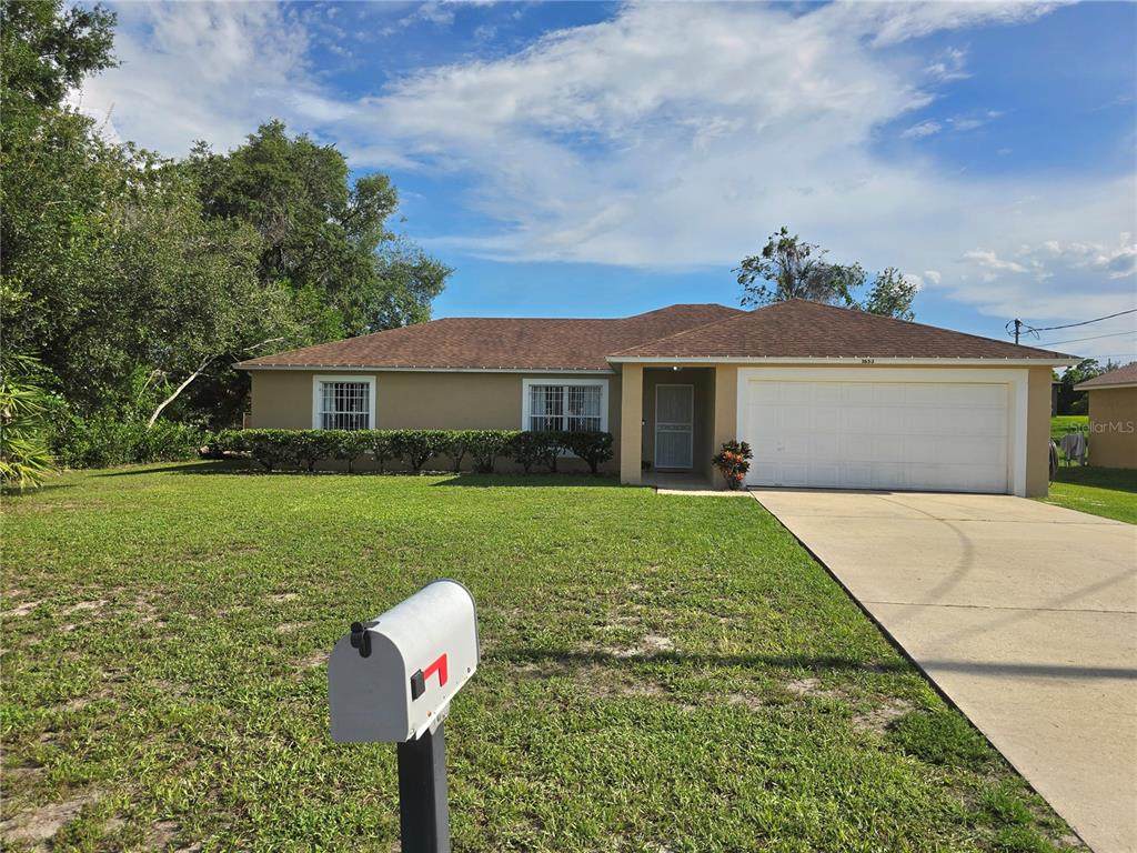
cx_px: 568
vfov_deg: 58.9
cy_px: 426
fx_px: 755
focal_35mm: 23
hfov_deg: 73.9
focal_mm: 6.3
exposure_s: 1/1000
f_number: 1.7
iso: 12
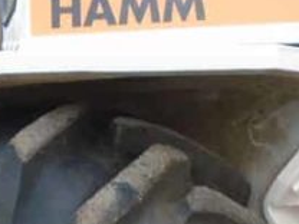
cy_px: 263
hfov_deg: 19.6
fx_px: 864
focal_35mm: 100
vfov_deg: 14.4
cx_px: 139
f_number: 3.2
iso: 100
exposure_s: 1/80
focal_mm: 4.6
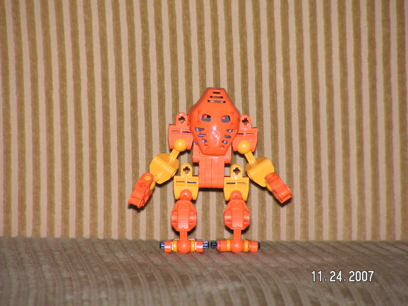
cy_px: 153
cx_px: 204
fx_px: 3418
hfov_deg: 6.8
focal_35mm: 290
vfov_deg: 5.1
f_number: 3.2
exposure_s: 1/320
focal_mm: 48
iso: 200
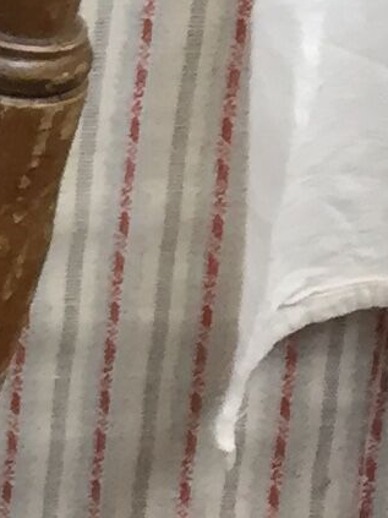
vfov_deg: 8.8
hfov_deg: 5.8
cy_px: 205
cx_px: -1061
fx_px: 3349
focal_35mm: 224
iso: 40
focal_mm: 4.15
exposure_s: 1/33
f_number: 2.2
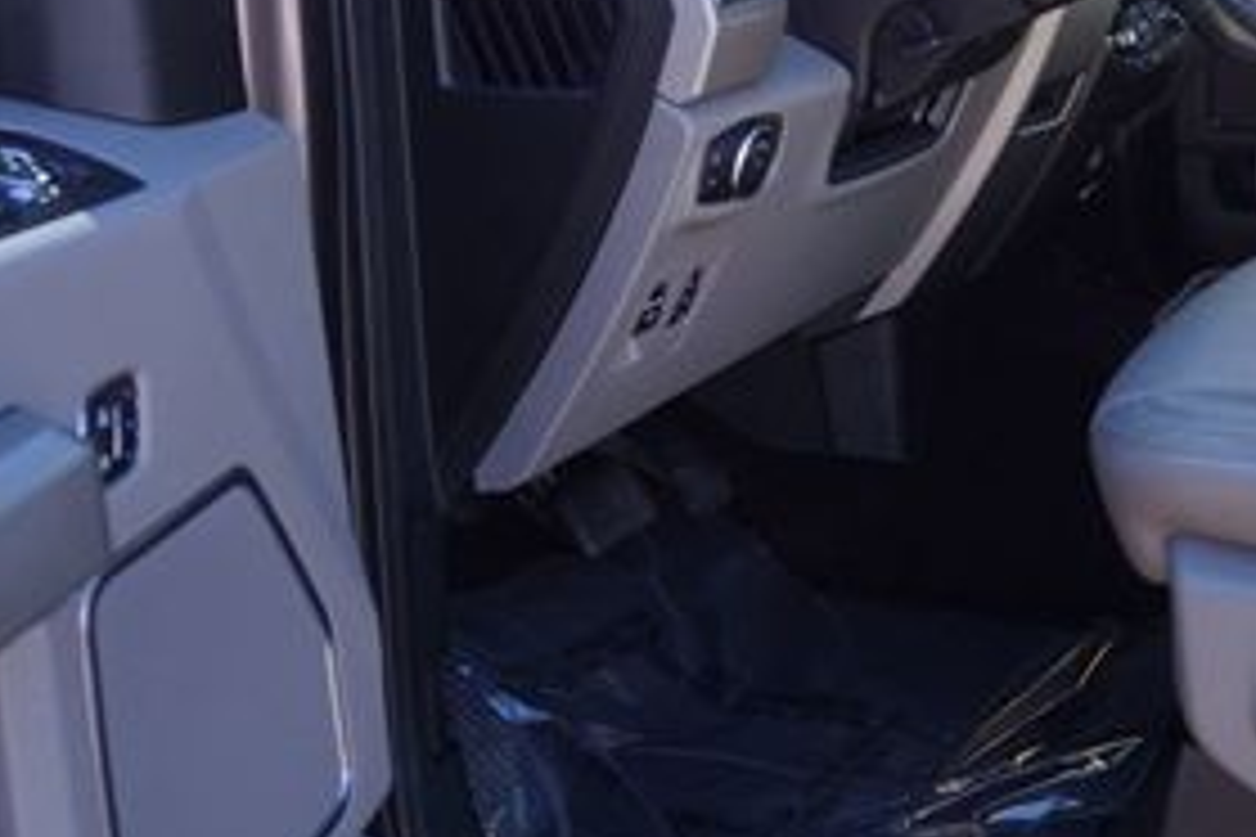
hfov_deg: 32.9
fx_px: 1919
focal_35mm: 55
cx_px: 1292
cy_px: 22
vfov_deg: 23.7
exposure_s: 1/80
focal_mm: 16
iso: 100
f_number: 4.5
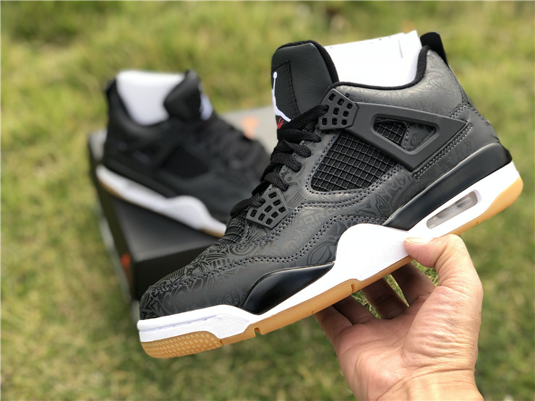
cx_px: 268
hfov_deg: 36.8
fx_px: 804
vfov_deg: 28.0
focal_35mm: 52
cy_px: 200
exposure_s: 1/121
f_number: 2.4
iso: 16
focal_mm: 6
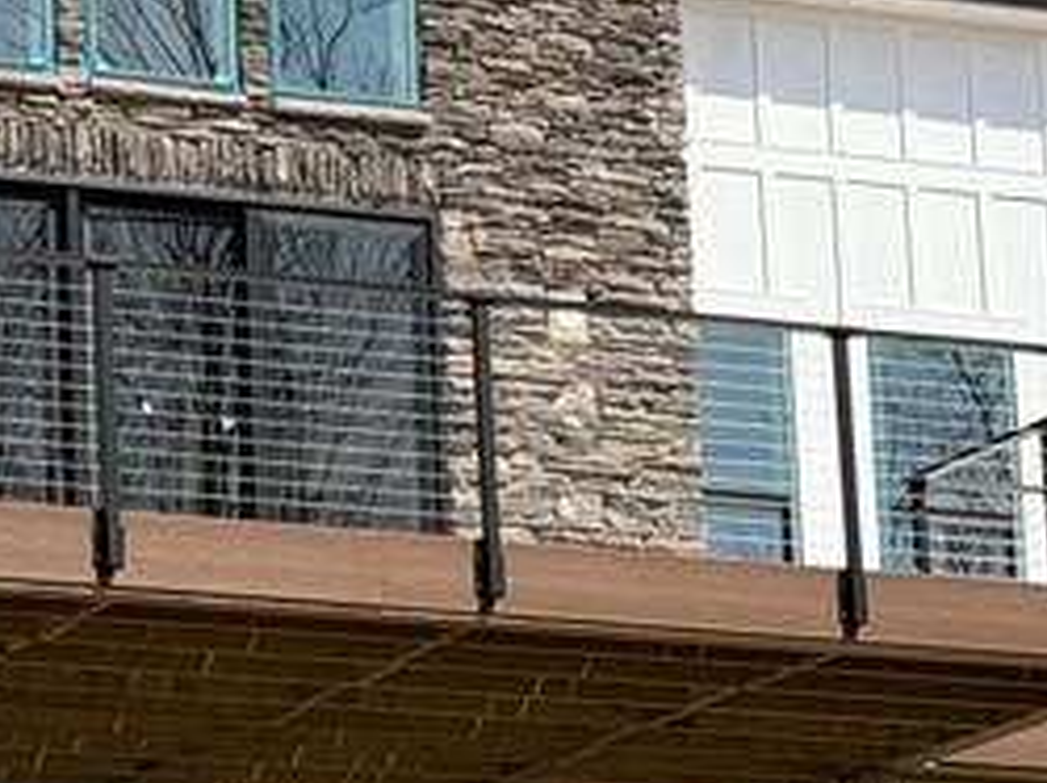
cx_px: -121
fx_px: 5953
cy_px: 377
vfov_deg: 7.5
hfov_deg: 9.9
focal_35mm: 197
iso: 80
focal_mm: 6.76
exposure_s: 1/5587
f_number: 1.78
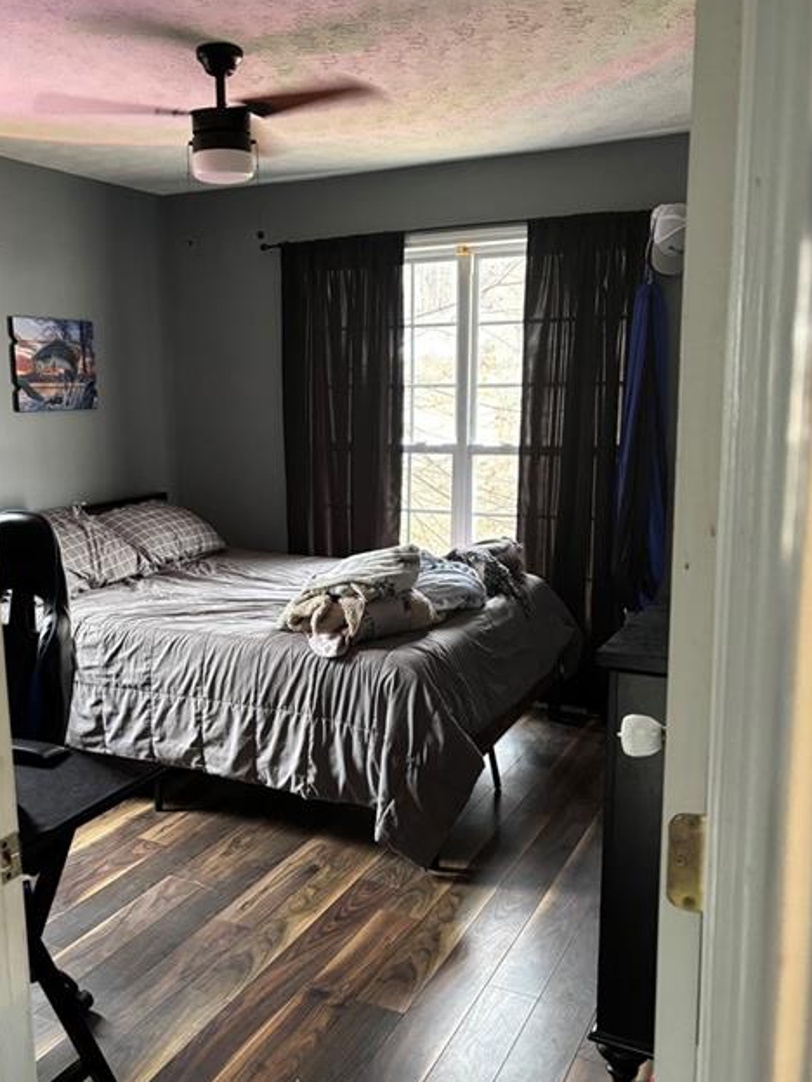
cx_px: 328
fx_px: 1001
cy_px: 562
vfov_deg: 56.8
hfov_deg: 44.0
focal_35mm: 32
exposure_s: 1/40
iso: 640
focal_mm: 5.96
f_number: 1.6
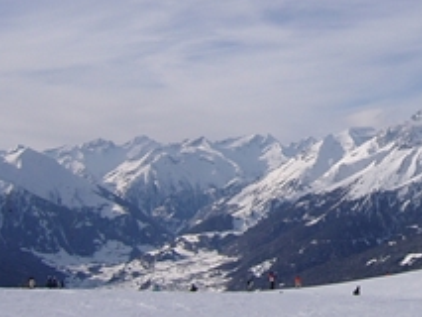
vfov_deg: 17.9
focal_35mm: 82
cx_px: 367
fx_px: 1000
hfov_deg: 23.3
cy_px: 98
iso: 50
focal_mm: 5.95
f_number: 5.8
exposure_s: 1/771
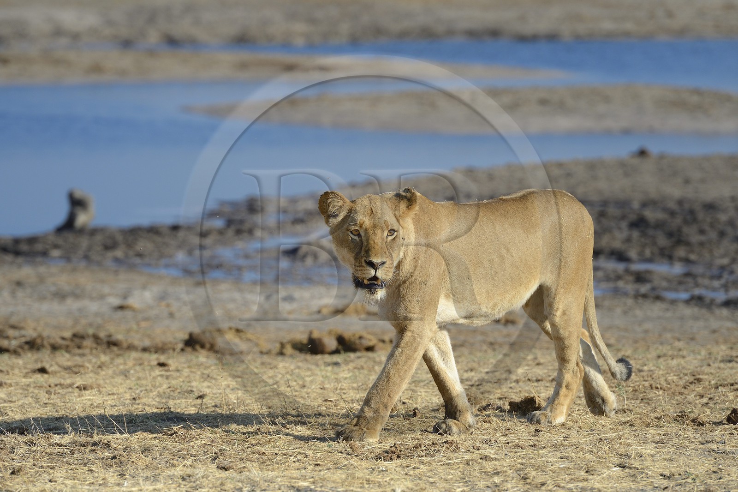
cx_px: 369
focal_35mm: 280
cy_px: 246
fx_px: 5738
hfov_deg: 7.4
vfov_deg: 4.9
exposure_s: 1/2000
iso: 400
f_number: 5.6
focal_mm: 280
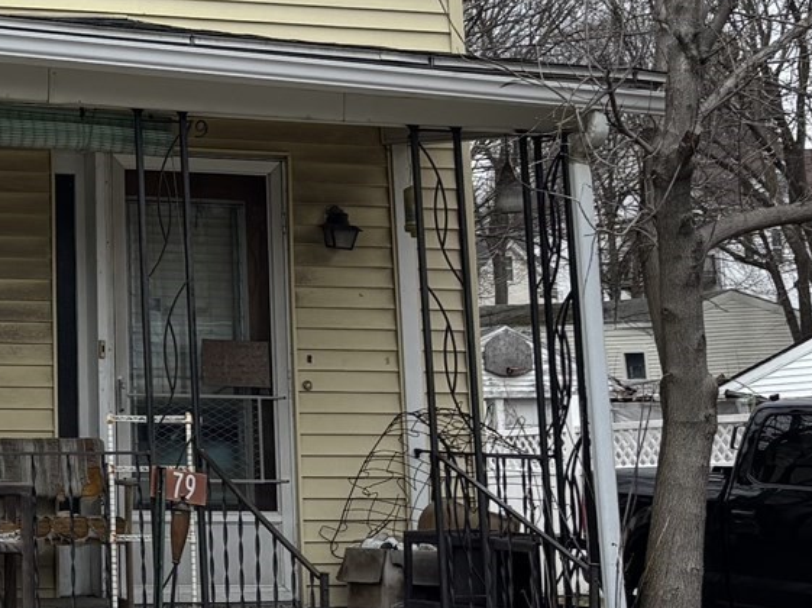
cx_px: -162
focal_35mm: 95
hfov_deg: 19.5
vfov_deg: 15.3
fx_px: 2227
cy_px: 42
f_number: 1.6
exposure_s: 1/1783
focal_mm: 5.96
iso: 50
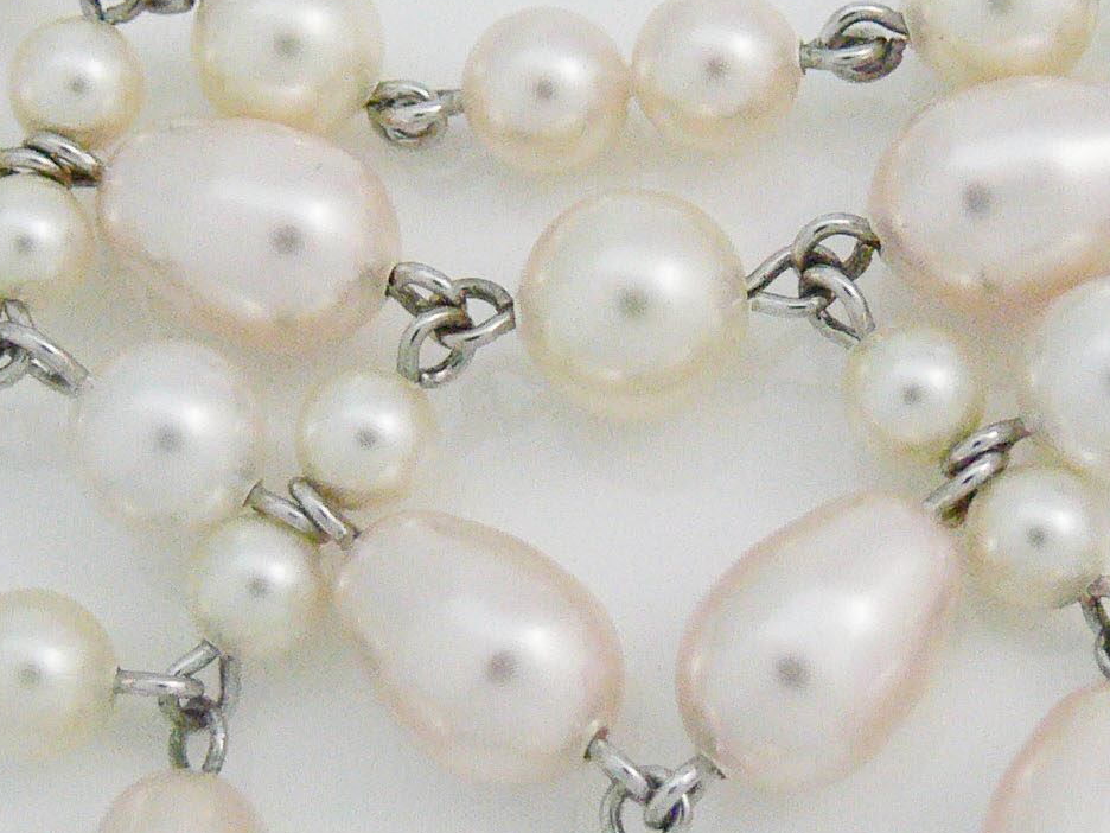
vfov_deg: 12.1
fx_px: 3912
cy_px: 147
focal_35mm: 122
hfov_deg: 16.1
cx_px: 645
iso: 200
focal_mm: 7.4
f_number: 2.8
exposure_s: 1/25
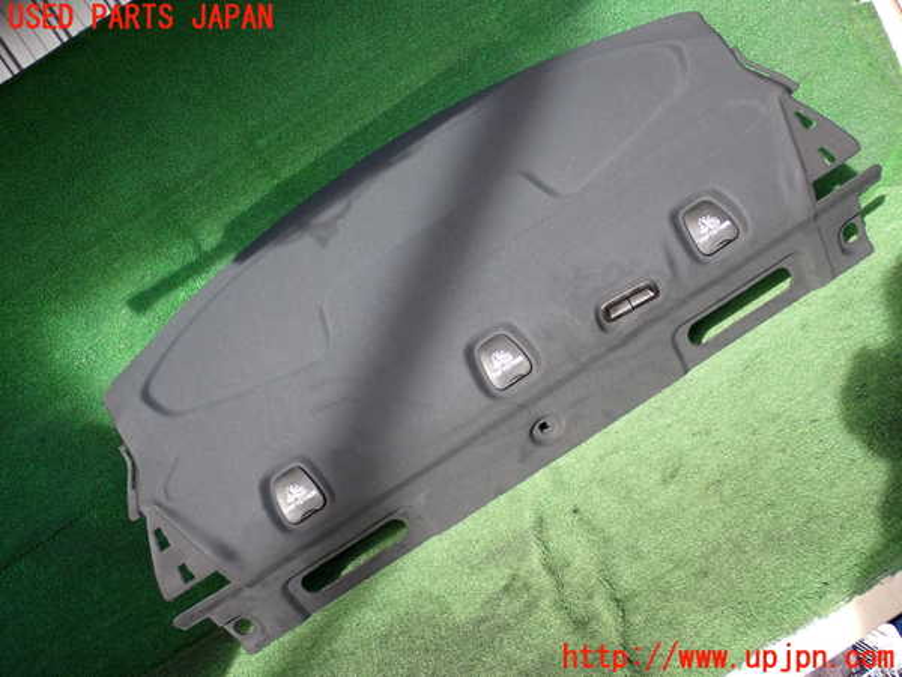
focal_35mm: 44
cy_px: 338
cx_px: 451
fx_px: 1147
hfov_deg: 42.9
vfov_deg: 32.9
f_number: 2.9
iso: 100
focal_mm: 7.84
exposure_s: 1/125
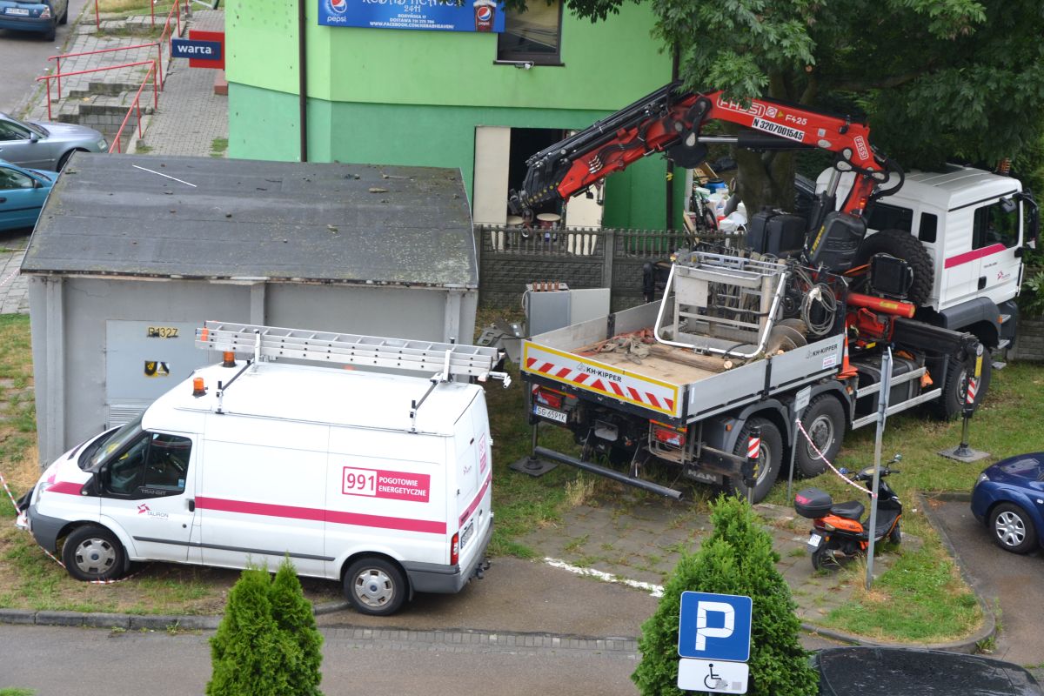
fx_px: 2523
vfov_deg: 15.7
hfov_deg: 23.4
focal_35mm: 87
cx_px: 522
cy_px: 348
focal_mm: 58
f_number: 5.6
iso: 400
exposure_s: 1/125
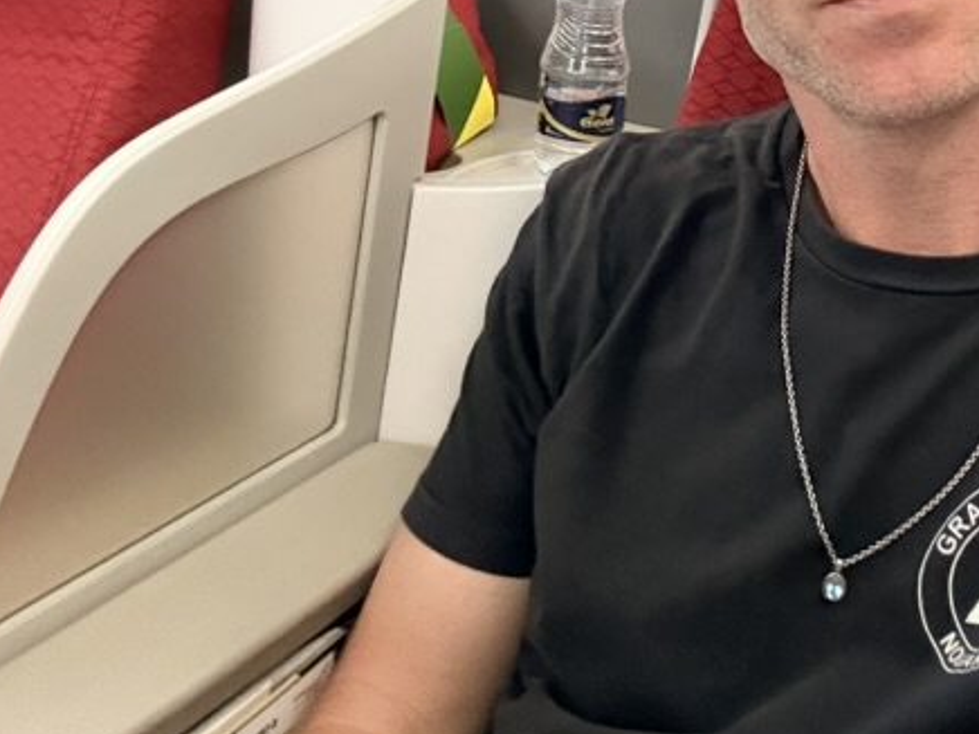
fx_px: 1527
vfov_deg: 25.8
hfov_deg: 35.2
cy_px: 11
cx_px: 660
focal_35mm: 54
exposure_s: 1/28
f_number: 1.9
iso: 640
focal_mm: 2.69
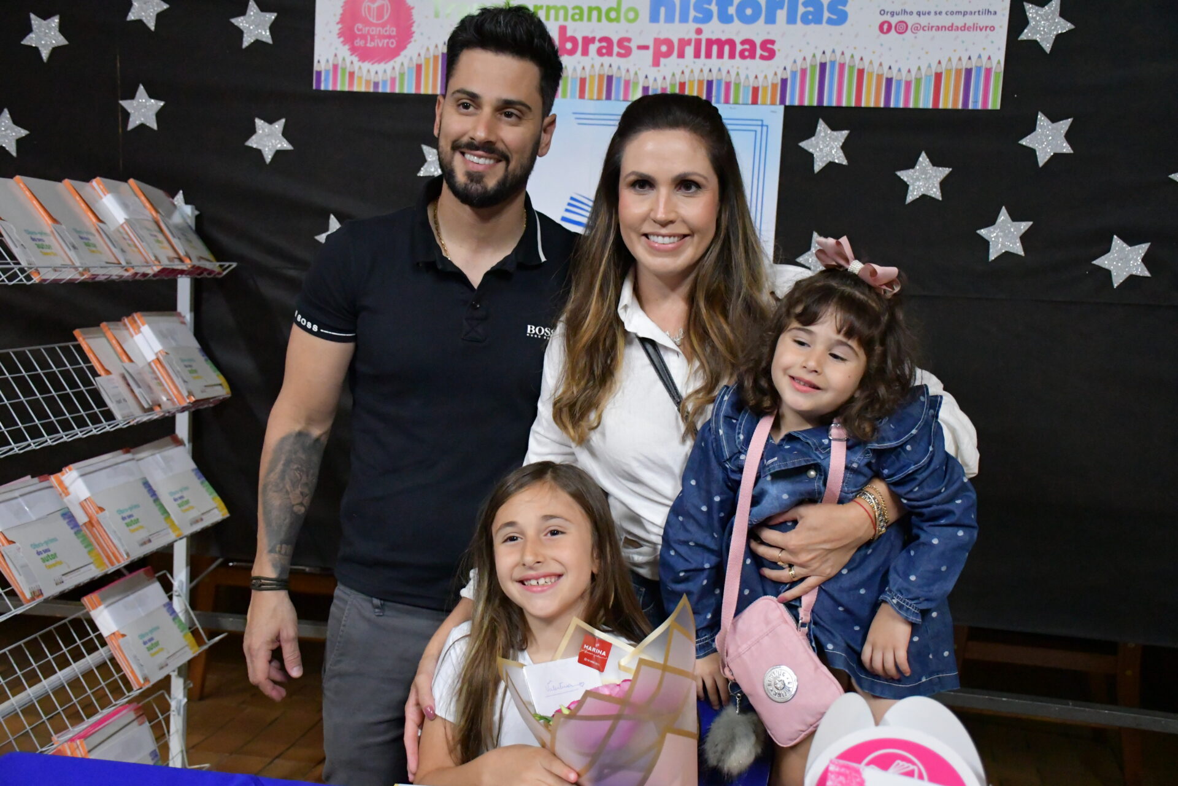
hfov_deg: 48.5
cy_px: 393
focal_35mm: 40
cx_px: 589
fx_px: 1309
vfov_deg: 33.4
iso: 8000
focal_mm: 27
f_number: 4
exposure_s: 1/60
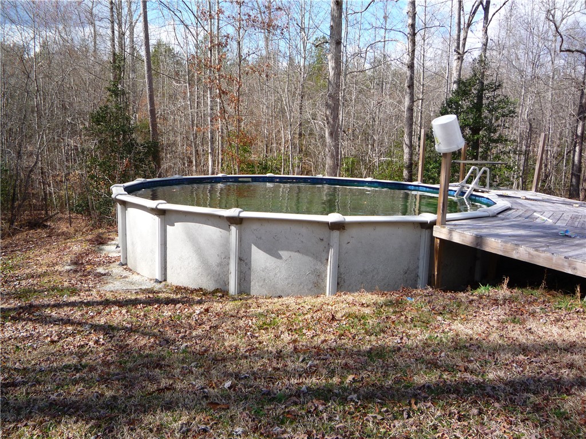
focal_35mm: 30
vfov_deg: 46.8
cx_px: 293
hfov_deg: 60.0
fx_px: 508
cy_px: 220
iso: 100
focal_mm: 5.2
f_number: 4
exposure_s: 1/320
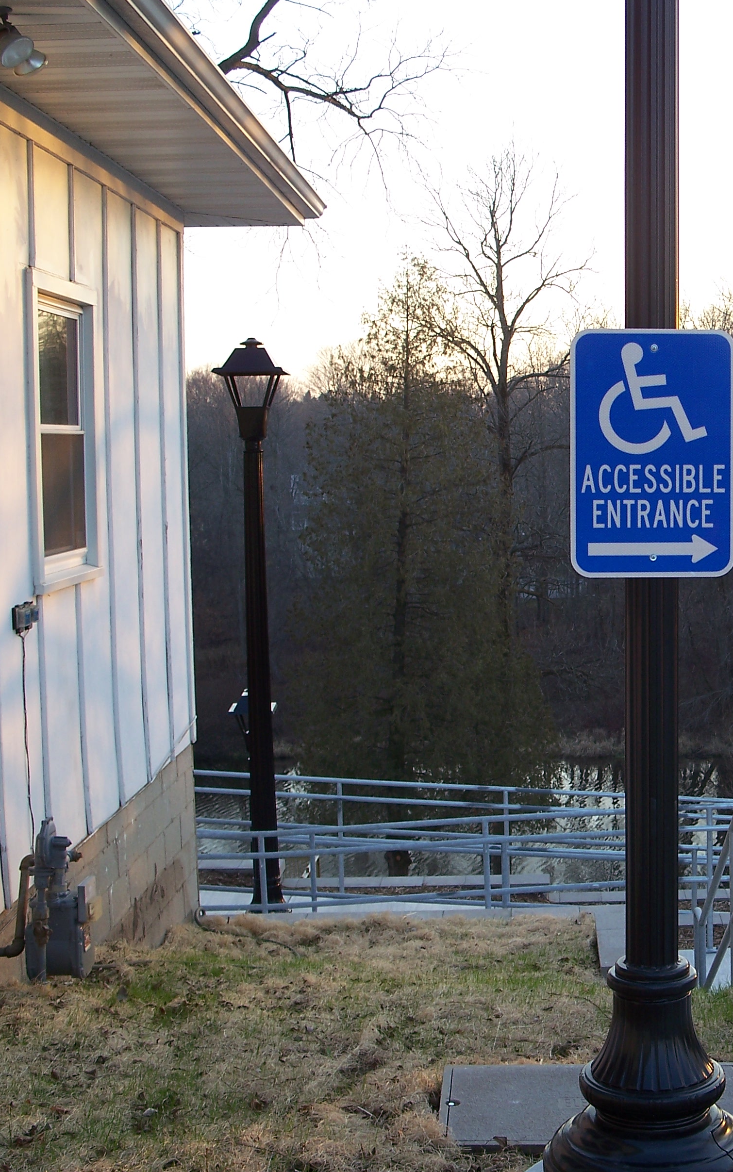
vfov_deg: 38.2
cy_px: 582
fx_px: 1694
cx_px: 665
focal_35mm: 53
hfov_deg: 23.7
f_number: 2.8
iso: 64
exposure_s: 1/80
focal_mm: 7.8
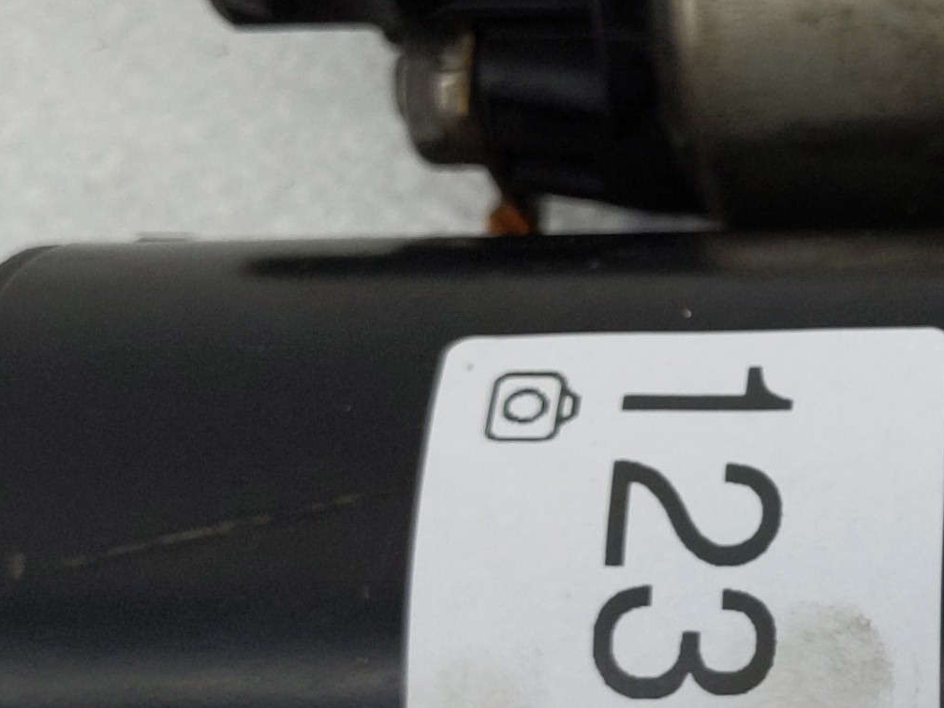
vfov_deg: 14.7
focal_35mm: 100
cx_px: 1241
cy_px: 545
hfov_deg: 18.3
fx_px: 2727
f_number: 1.73
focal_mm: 4.38
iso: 55
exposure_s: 1/136
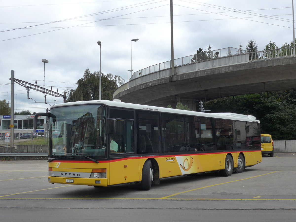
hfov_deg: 38.9
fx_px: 419
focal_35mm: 49
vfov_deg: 29.7
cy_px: 111
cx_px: 148
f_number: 3.2
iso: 125
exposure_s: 1/640
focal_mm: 10.1
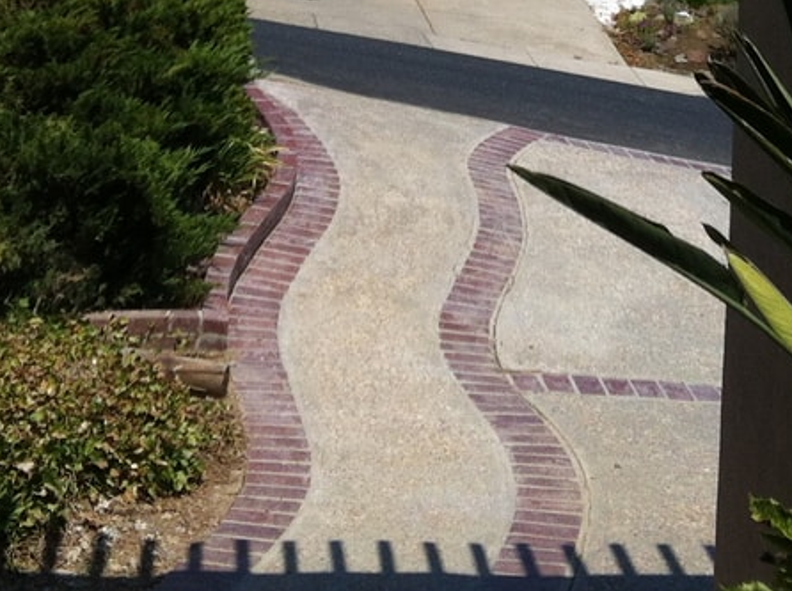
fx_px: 2398
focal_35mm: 105
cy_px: -250
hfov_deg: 18.7
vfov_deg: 13.4
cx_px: 328
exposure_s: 1/2155
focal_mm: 3.85
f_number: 2.8
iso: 80
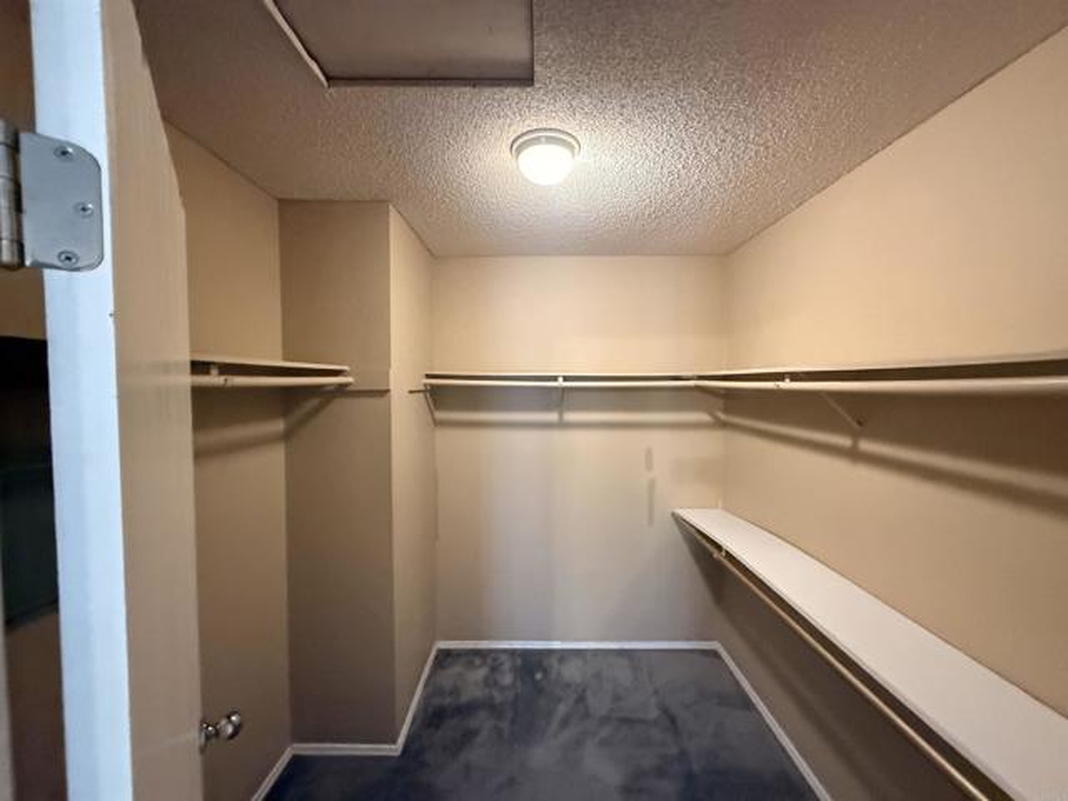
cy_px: 400
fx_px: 432
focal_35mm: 14
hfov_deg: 102.1
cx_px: 534
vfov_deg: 85.7
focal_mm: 2.22
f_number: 2.2
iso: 1000
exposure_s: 1/60
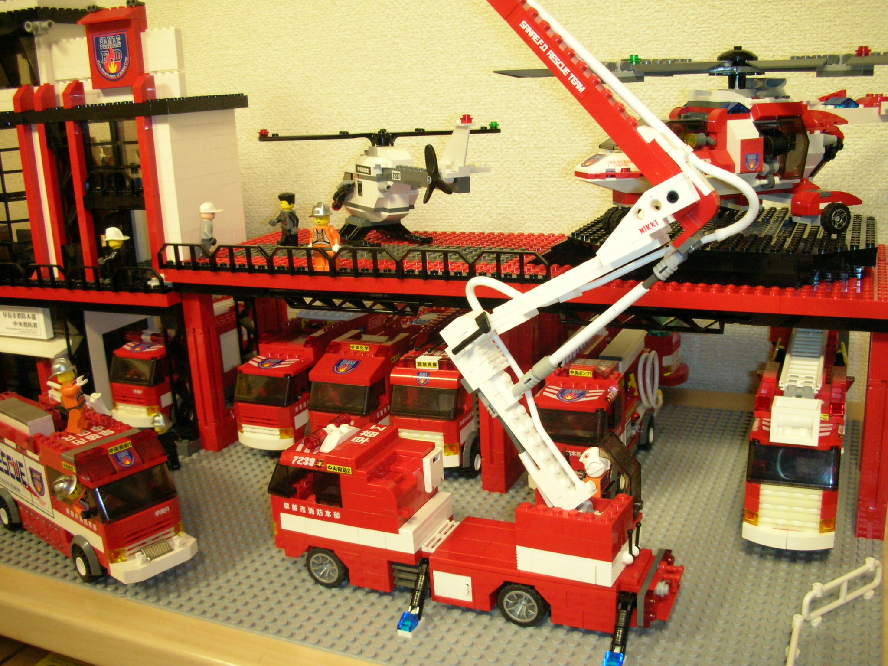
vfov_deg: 40.7
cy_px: 333
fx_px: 898
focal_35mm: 35
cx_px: 444
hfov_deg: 52.6
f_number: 3
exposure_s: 1/22
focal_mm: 5.8
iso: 200
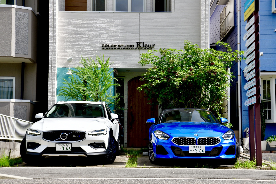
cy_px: 92
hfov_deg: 28.8
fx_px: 537
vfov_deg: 19.5
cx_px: 138
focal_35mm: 70
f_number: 16
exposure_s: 1/125
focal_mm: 70
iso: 160
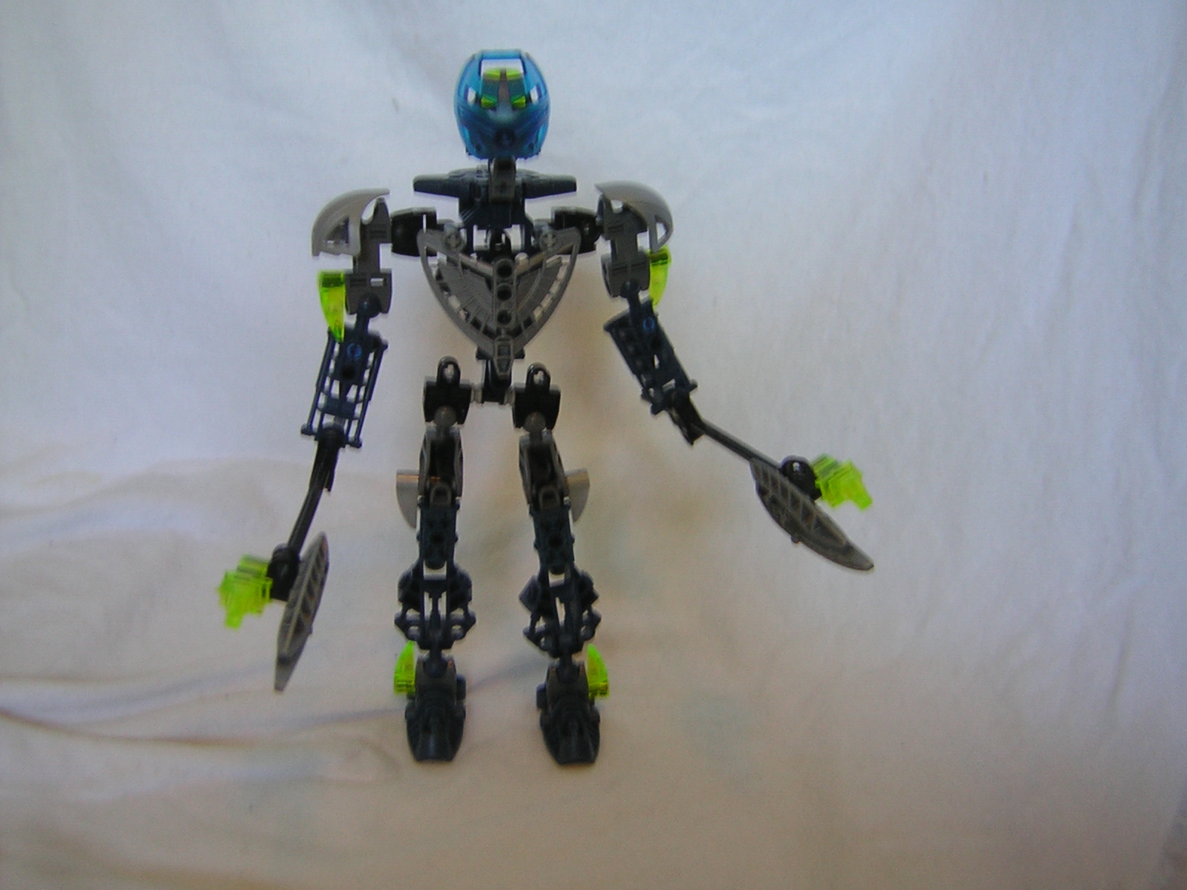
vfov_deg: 39.7
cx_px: 594
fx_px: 1234
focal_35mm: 36
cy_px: 445
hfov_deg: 51.4
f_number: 2.6
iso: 50
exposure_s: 1/8.6
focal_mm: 4.7
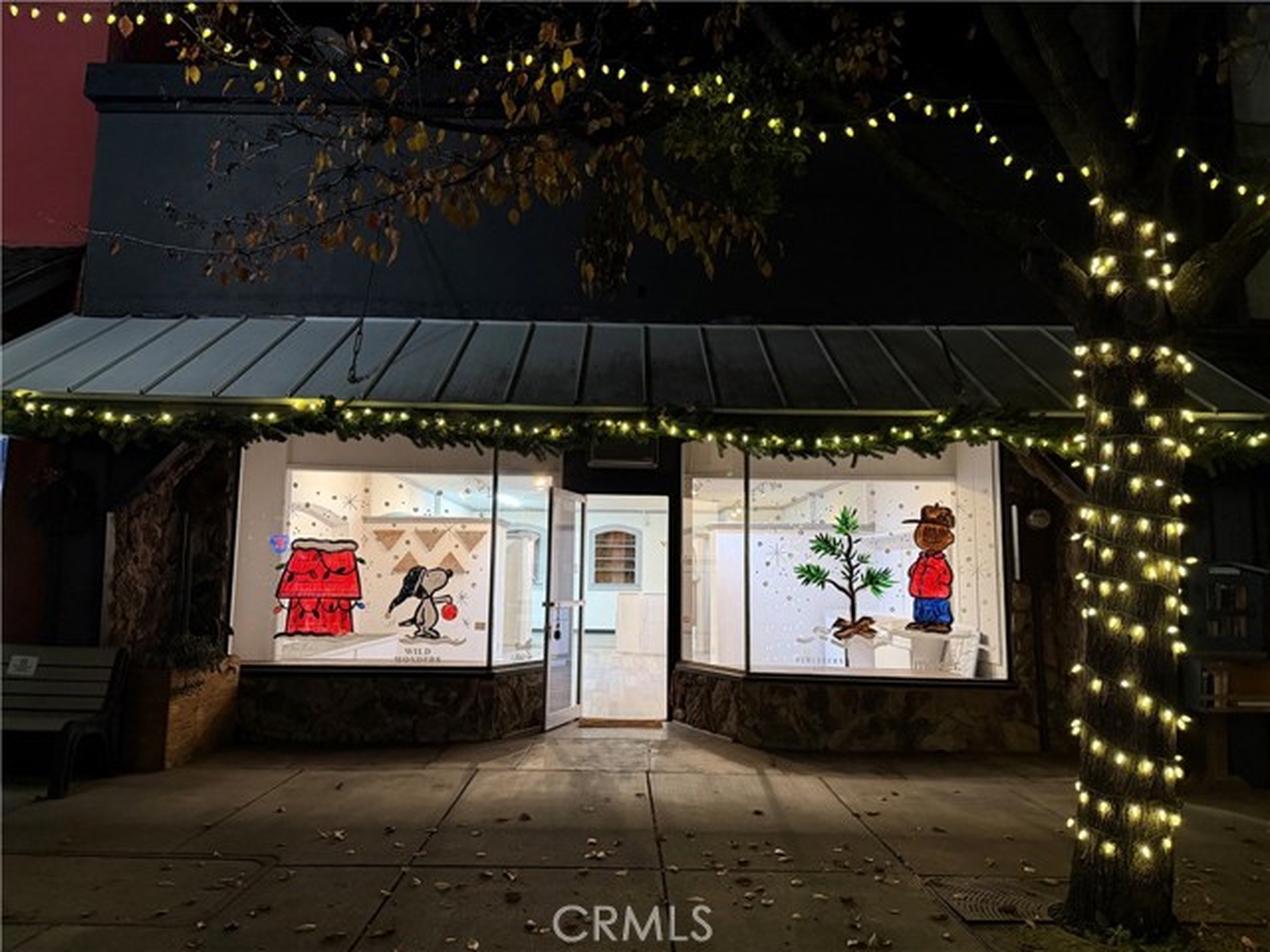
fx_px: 881
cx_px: 635
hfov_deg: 71.6
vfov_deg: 56.8
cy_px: 476
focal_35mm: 24
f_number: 1.78
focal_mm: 6.76
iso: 500
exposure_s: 1/60
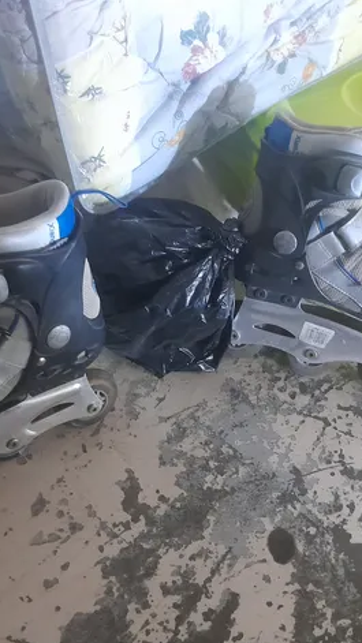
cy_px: 325
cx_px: 142
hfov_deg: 31.9
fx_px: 631
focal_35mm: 37
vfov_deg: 54.0
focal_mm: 4.6
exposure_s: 1/20
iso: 1000
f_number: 2
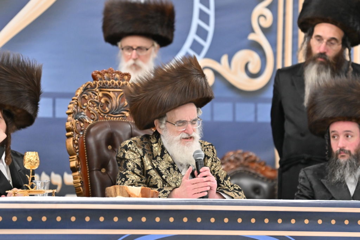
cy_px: 120
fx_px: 2999
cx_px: 180
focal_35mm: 300
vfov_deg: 4.6
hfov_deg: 6.9
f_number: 2.8
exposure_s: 1/320
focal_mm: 200
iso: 1250
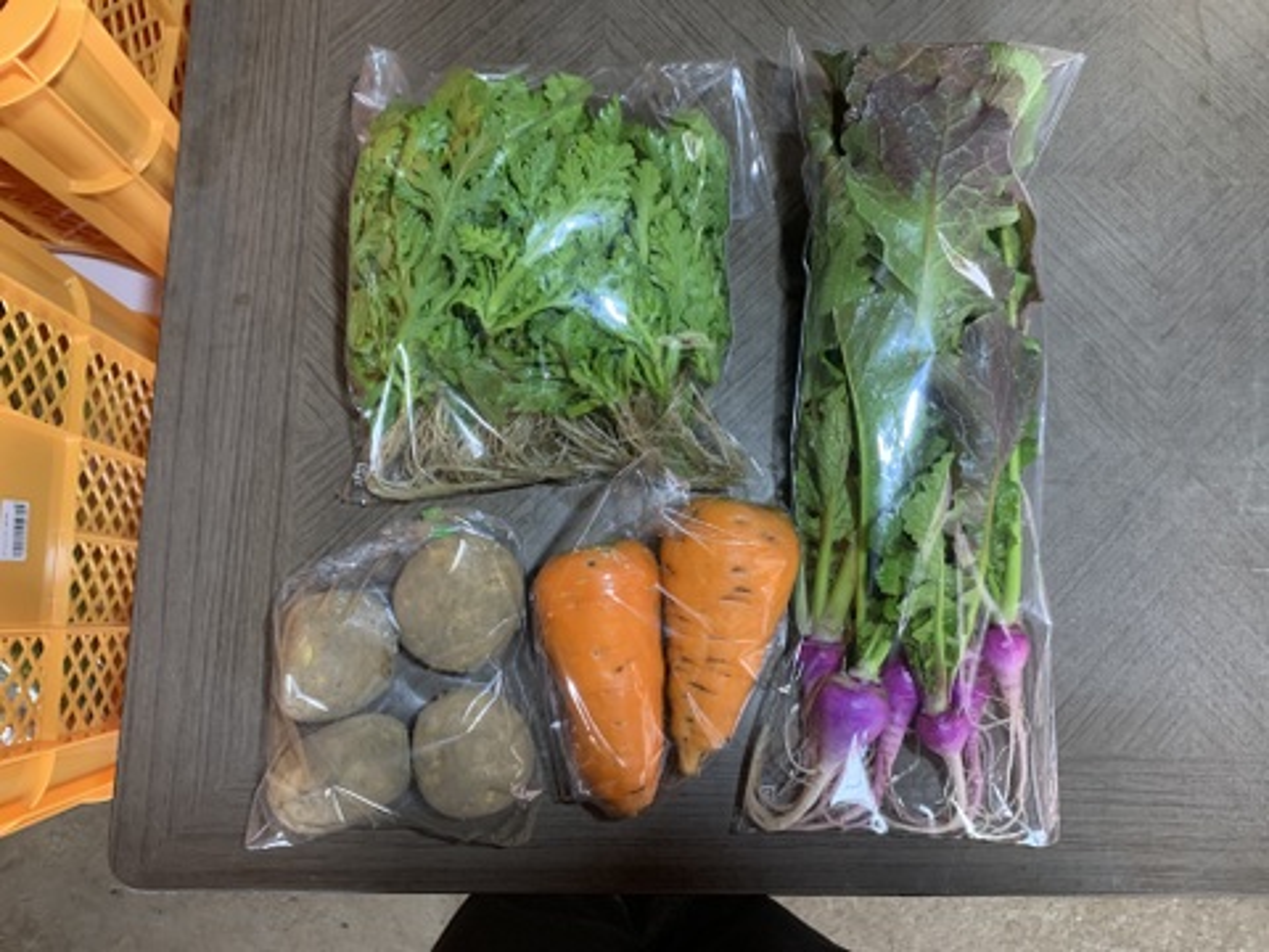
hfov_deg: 67.3
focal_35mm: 26
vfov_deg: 53.1
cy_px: 476
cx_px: 634
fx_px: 953
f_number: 1.8
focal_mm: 4.25
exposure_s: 1/60
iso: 400
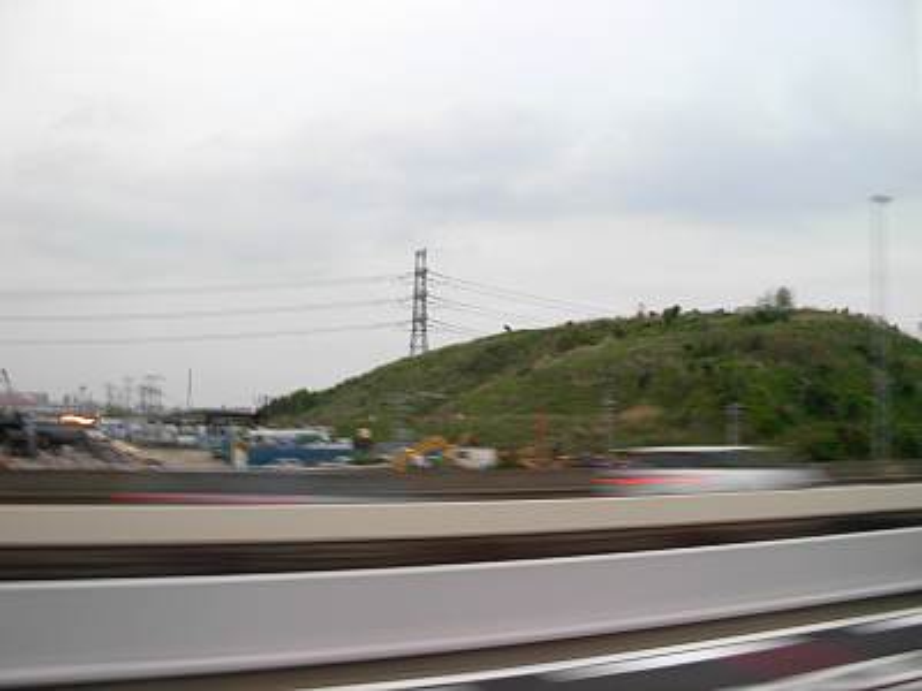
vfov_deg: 37.7
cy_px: 346
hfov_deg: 49.0
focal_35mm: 38
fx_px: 1012
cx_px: 461
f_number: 2.9
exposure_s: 1/13.8
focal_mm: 6.3
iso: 79
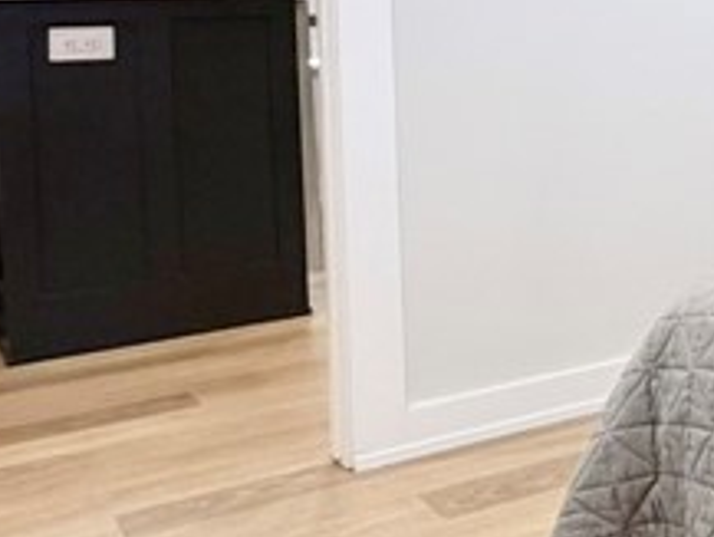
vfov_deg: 21.4
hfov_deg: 22.3
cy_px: -10
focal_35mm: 66
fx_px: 1362
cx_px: 1158
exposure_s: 1/120
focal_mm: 2.22
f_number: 2.2
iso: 200
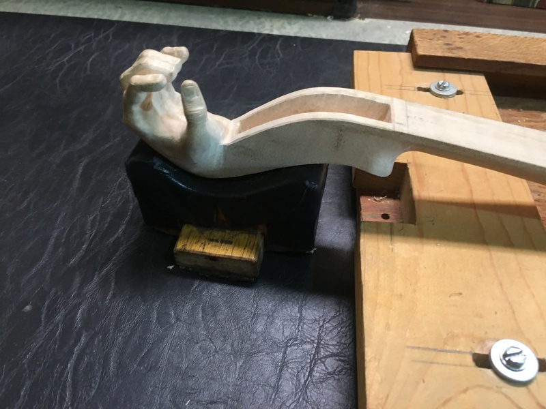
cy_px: 204
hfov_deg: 61.7
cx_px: 273
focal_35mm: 29
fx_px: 457
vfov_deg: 48.2
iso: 160
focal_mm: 4.15
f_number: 2.2
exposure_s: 1/30
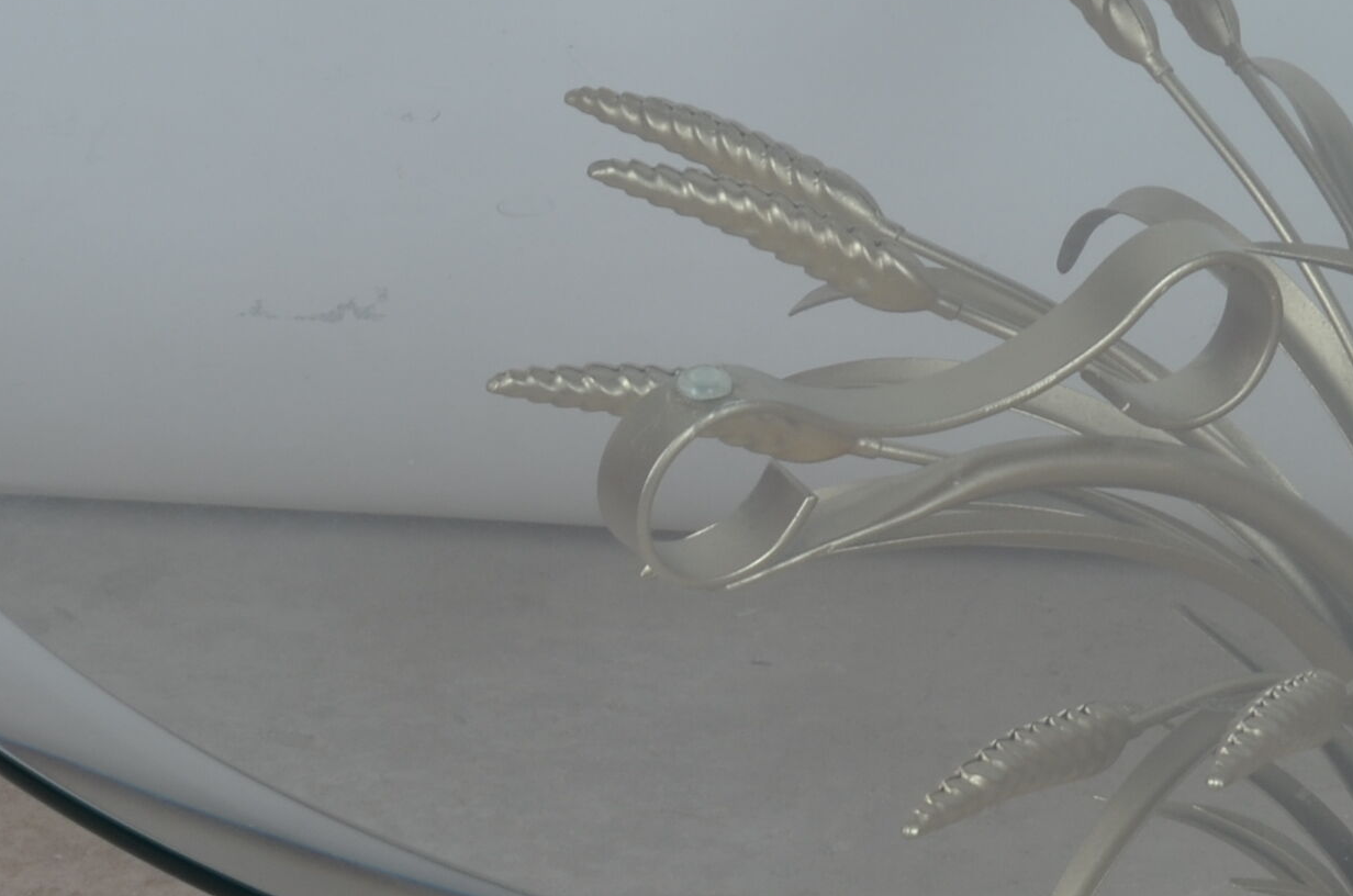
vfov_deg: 6.1
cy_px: 352
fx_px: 8439
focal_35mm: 225
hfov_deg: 9.1
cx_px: 1567
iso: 100
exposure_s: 1/125
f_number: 14
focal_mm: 50
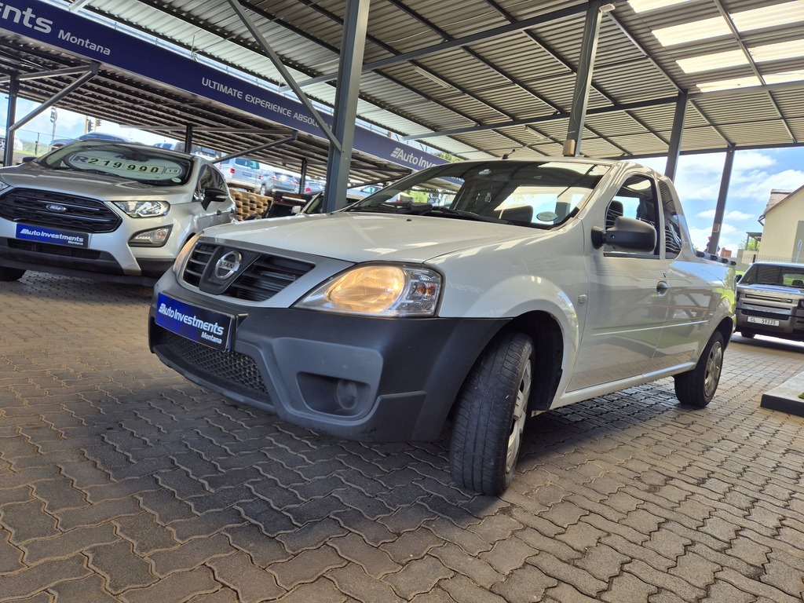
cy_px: 302
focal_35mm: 23
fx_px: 534
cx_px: 402
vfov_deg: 58.9
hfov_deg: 73.9
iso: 25
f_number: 1.8
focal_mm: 5.4
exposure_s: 1/384
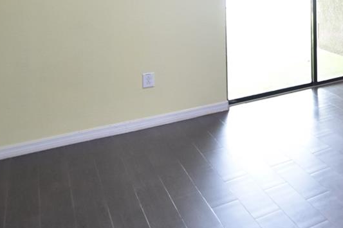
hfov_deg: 29.0
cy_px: -43
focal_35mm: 45
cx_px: 505
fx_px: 429
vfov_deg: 26.6
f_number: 4
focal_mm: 10
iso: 800
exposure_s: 1/30
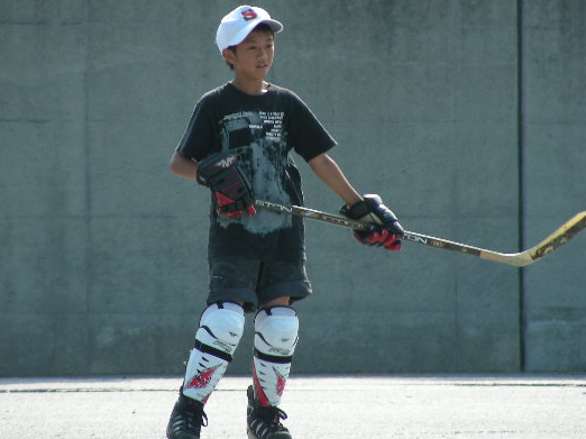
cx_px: 265
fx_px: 7885
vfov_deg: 3.2
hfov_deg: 4.3
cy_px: 183
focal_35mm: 466
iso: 50
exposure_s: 1/245
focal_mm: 63.3
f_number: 4
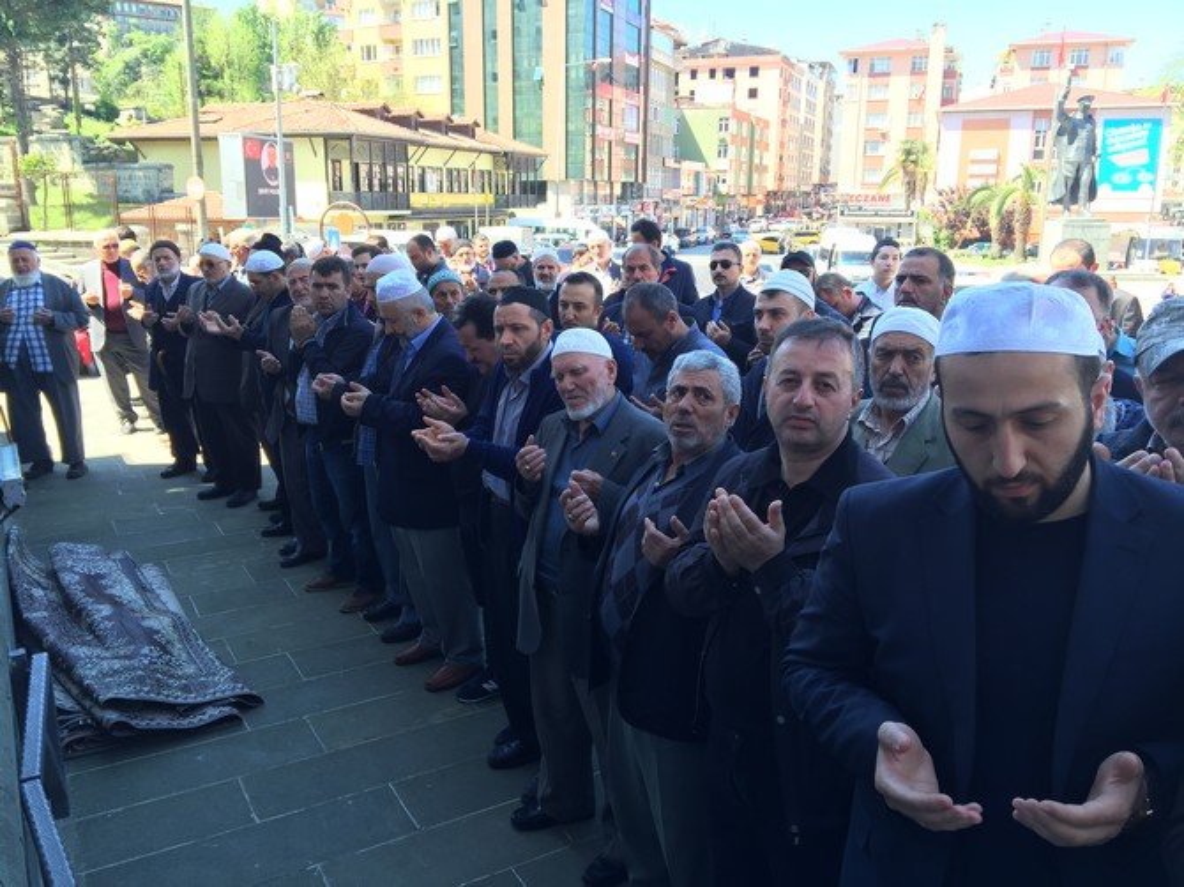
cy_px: 444
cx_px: 592
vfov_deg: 48.2
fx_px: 992
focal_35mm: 29
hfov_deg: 61.7
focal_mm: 4.15
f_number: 2.2
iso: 32
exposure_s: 1/130
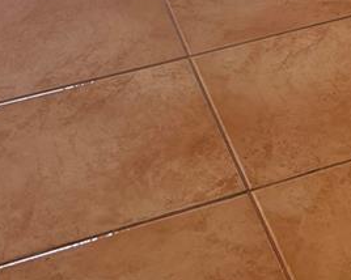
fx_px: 1090
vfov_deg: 12.1
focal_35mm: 105
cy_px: -366
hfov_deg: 17.6
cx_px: 394
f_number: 1.78
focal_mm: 6.76
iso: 200
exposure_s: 1/230
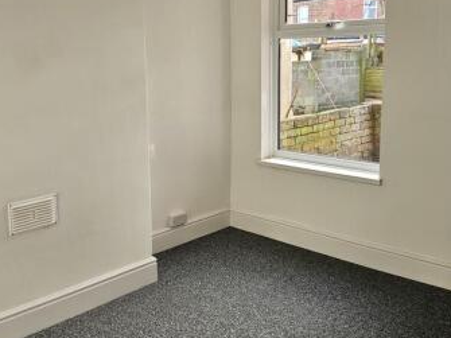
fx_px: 521
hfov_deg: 46.8
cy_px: 126
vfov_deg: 35.7
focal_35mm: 40
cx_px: 234
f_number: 1.8
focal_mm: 5.4
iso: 80
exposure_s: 1/190
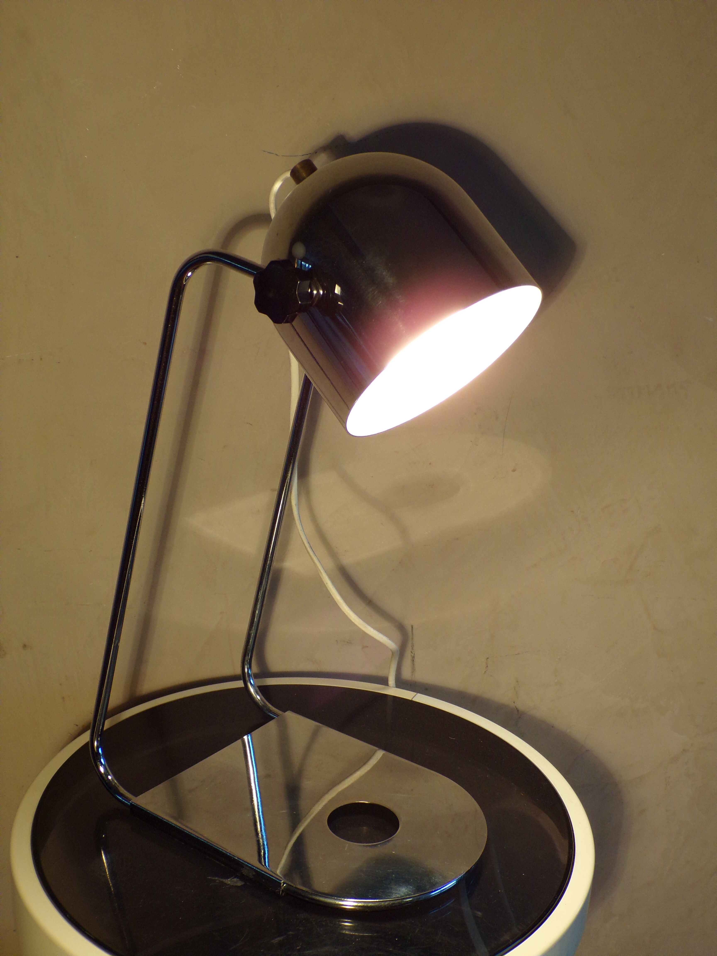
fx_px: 1160
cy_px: 478
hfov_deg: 34.3
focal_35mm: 42
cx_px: 358
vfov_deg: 44.8
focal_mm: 7.6
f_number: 3.4
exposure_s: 1/34
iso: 177
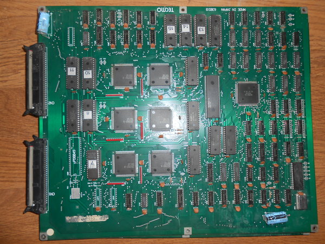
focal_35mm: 26
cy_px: 122
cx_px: 162
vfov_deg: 53.1
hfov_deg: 67.3
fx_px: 244
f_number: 3.5
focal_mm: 4.6
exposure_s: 1/25
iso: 80
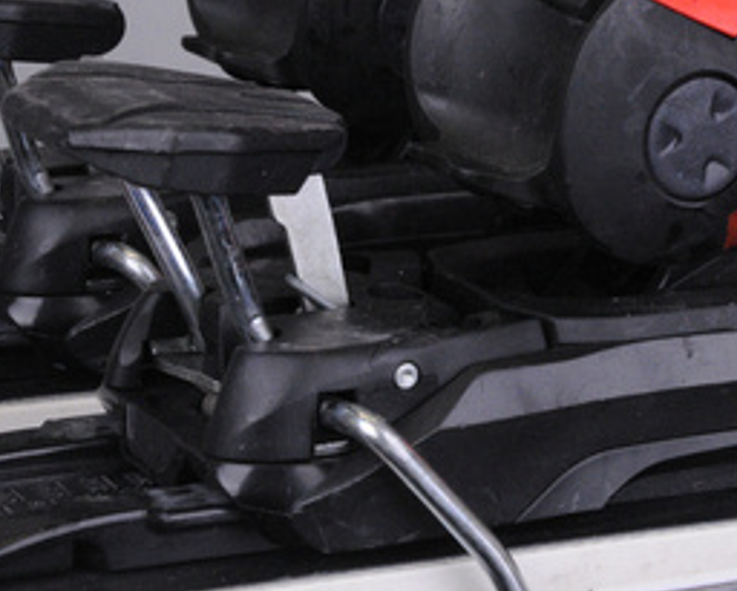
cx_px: 469
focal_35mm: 198
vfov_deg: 7.8
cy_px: 241
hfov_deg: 9.7
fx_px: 4320
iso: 3200
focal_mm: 80
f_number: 16
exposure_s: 1/125
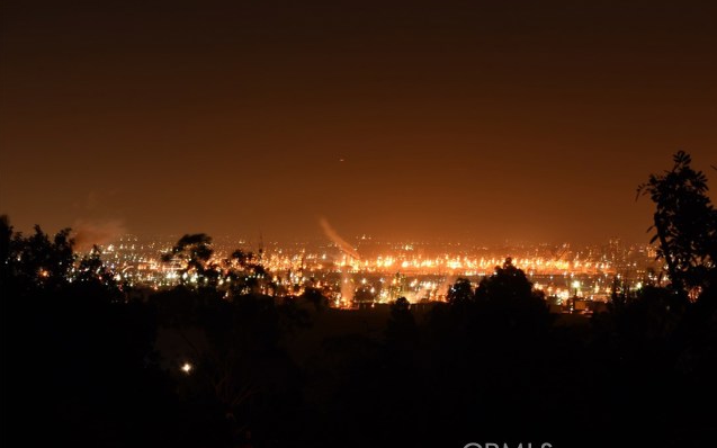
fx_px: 2550
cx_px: 359
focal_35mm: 131
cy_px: 230
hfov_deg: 16.0
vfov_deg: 10.0
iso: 100
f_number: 13
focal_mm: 85
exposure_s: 13
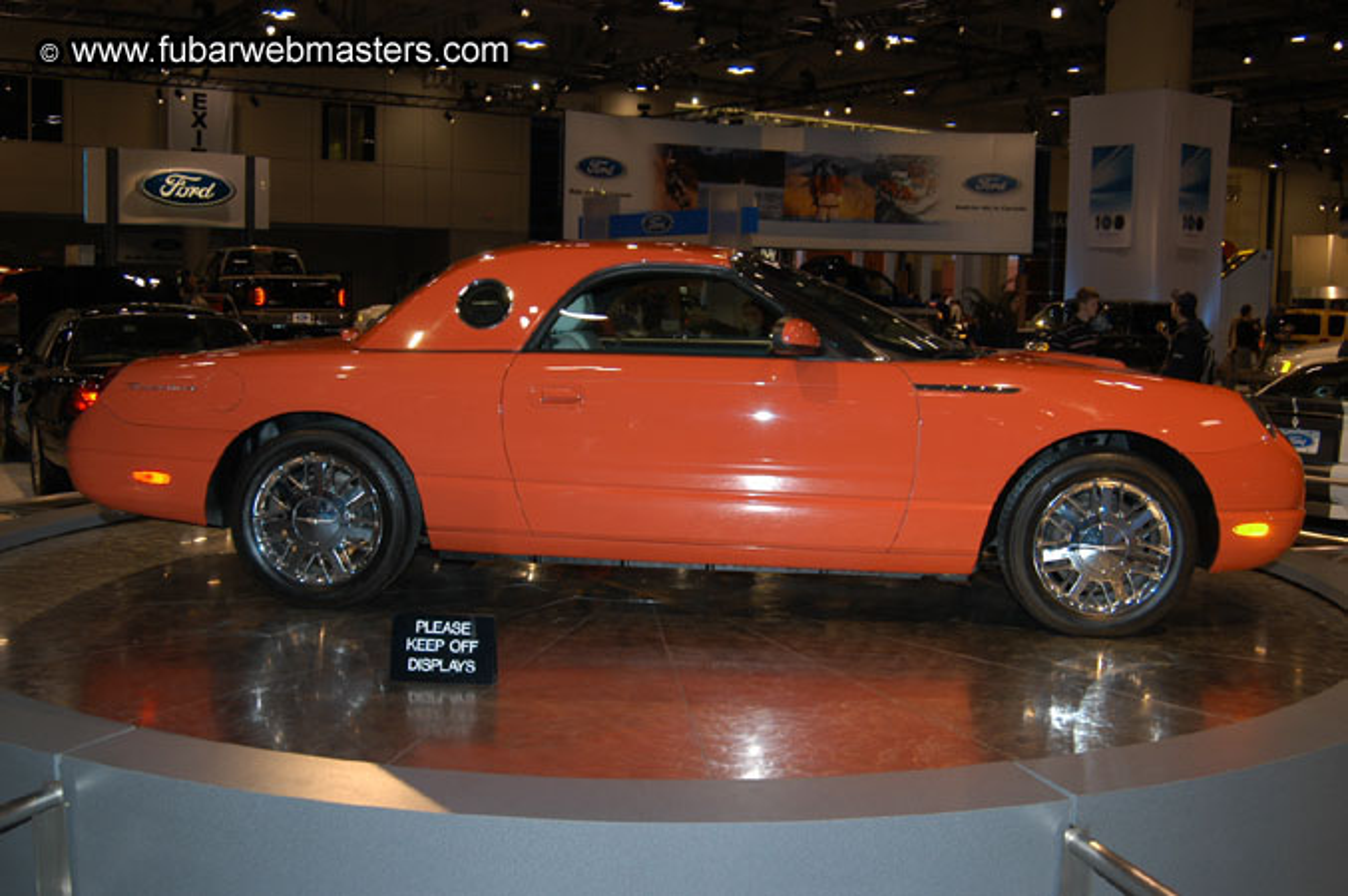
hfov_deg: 53.2
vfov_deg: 36.8
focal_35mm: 36
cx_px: 674
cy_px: 448
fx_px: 1347
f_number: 5
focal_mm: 24
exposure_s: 1/60
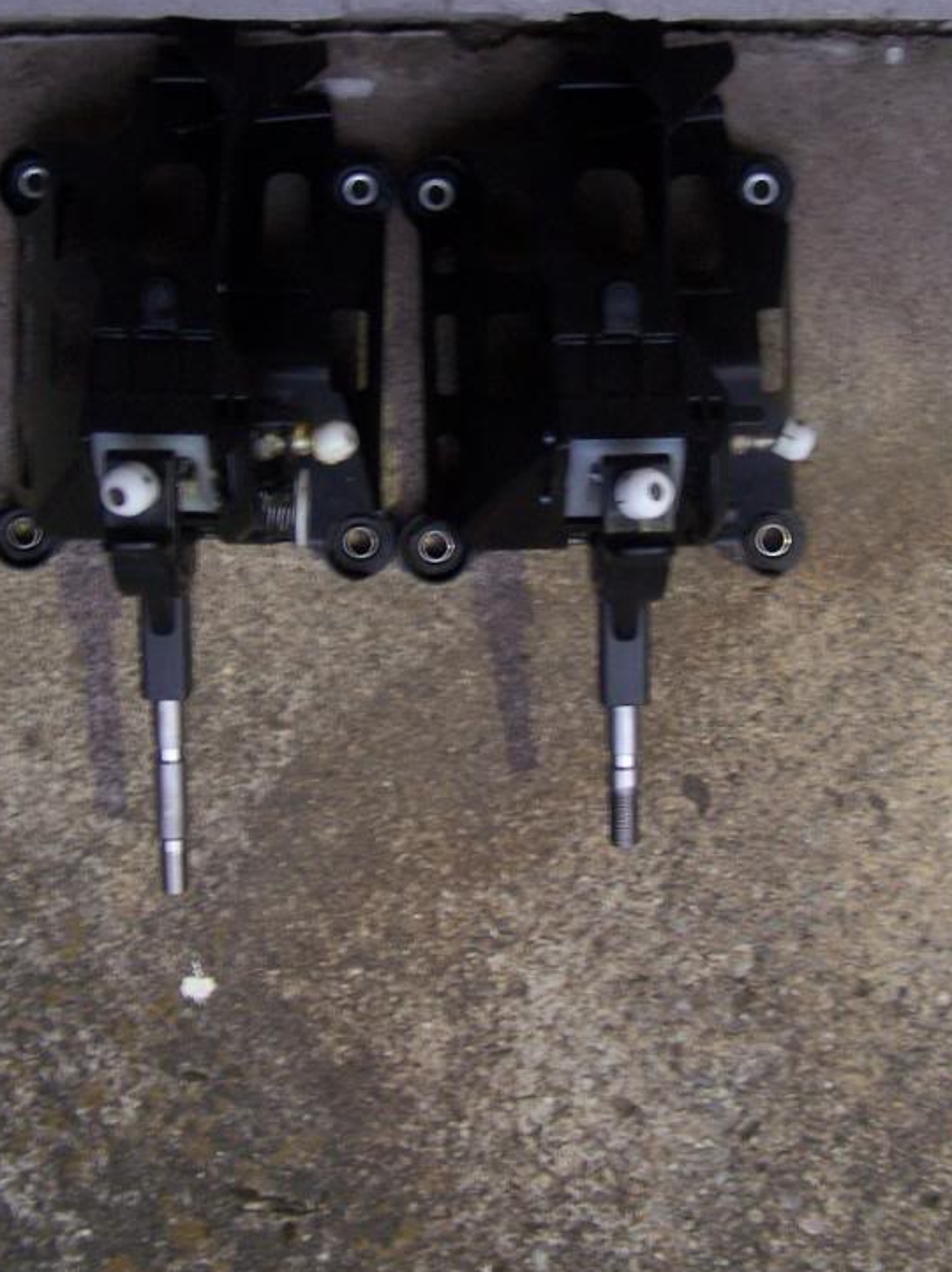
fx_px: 1982
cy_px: 459
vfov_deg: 35.3
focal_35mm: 54
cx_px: 517
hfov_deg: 27.0
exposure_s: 1/8
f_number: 2.8
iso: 140
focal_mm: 6.3
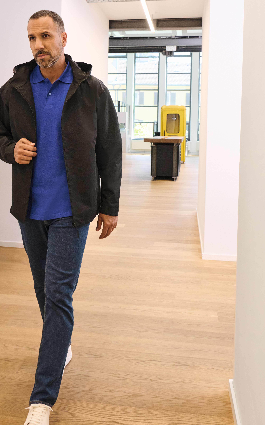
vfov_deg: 49.7
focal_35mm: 39
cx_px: 104
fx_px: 451
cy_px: 150
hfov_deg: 32.7
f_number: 7.1
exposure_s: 1/250
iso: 2000
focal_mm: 24
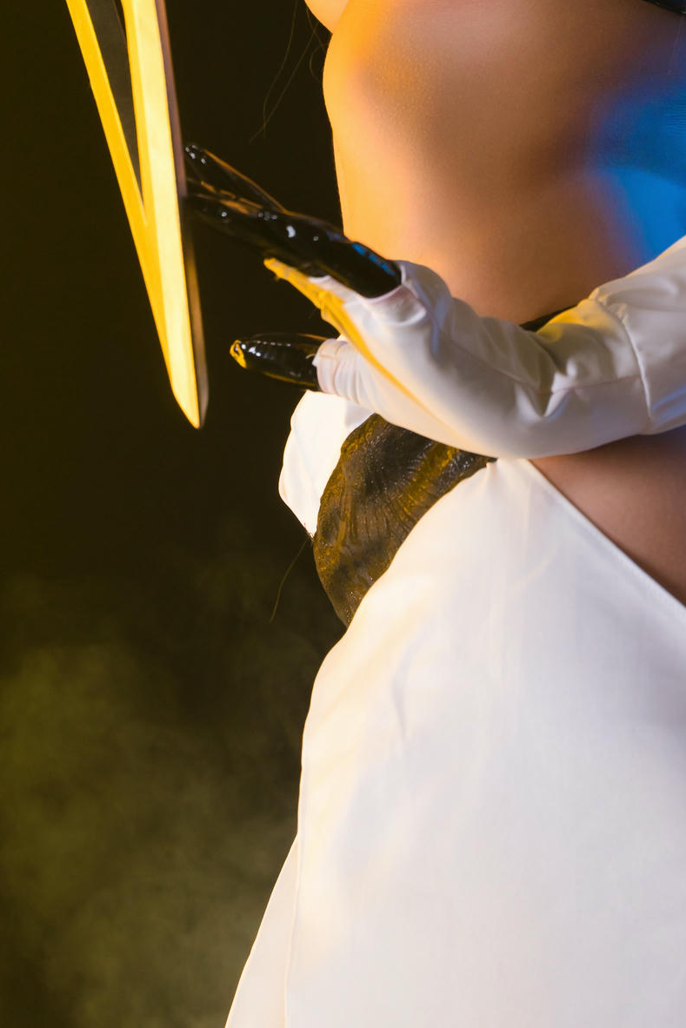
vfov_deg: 13.0
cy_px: -196
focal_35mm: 154
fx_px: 4391
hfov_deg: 8.9
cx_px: 660
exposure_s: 1/100
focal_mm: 51.9
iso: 400
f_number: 5
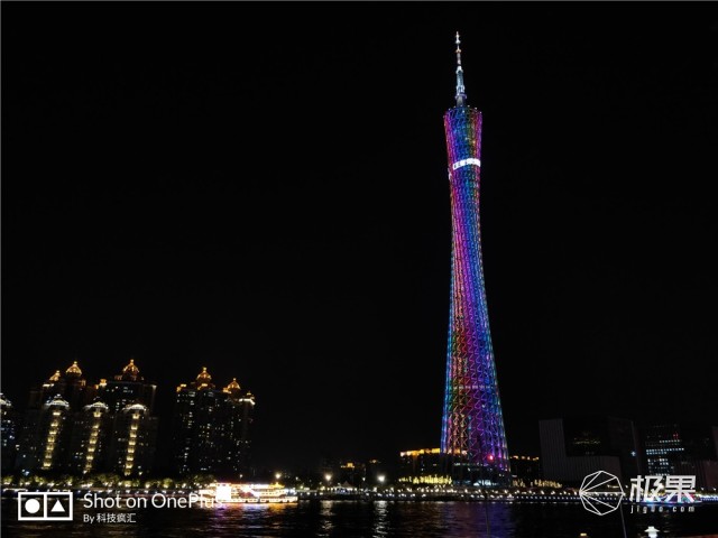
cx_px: 359
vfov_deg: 56.8
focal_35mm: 24
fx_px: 498
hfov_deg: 71.6
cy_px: 269
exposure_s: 1/33
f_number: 1.7
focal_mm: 4.1
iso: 1600
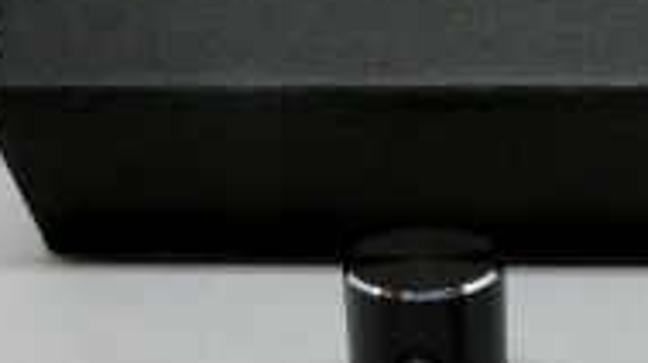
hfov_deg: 19.5
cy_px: 305
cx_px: 638
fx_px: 1837
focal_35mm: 107
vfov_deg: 11.2
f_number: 3.7
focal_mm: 5.2
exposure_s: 1/125
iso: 125
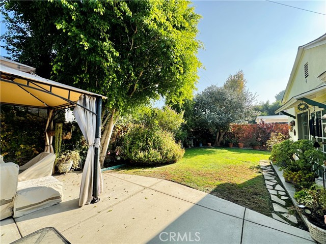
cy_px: 122
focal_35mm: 14
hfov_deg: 102.1
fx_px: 132
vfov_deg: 85.7
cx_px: 163
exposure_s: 1/421
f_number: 2.2
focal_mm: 2.22
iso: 40
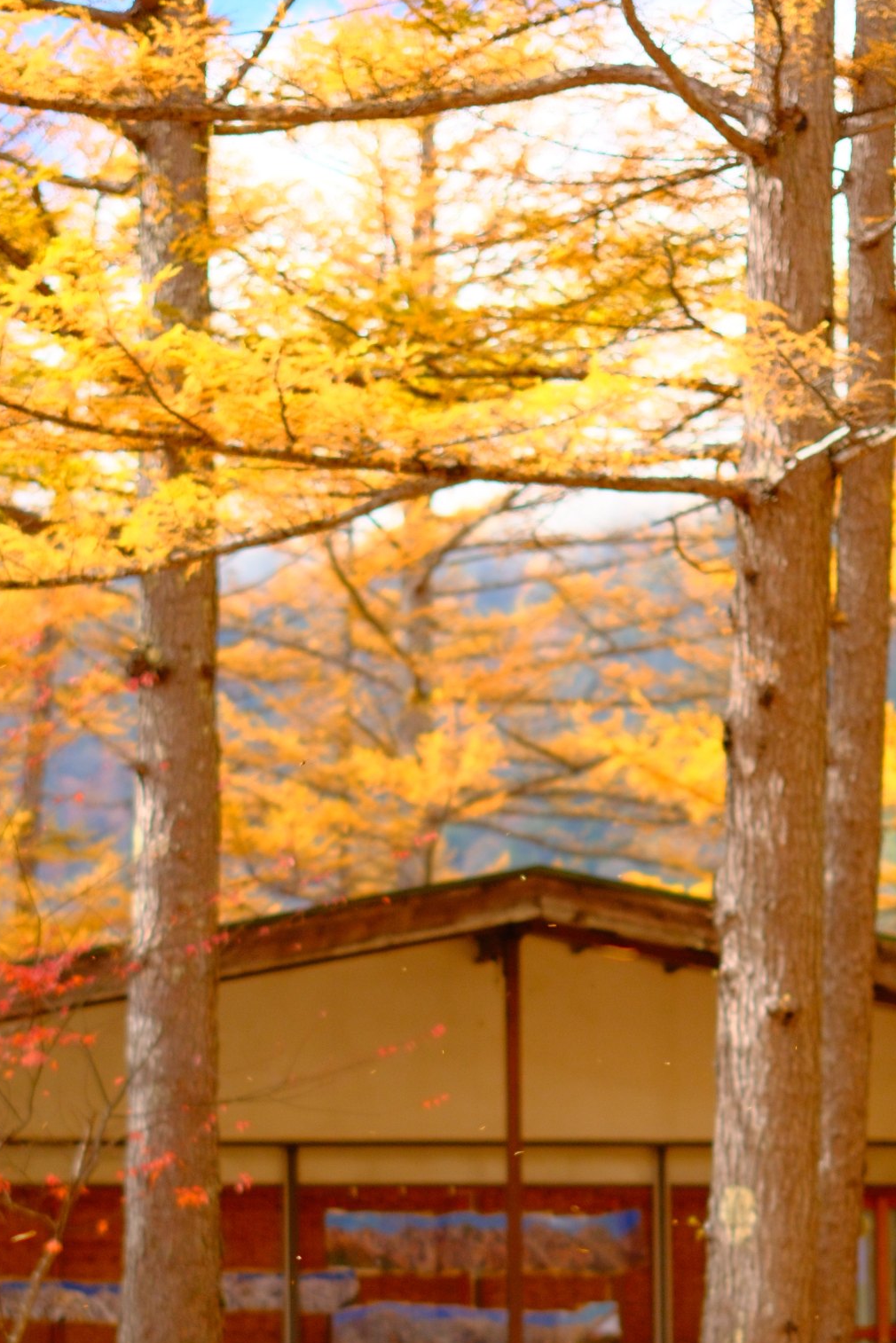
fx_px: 3881
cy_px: 1092
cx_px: 409
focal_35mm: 104
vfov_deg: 19.4
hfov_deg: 13.2
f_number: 1.4
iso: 500
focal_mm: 33
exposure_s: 1/1800
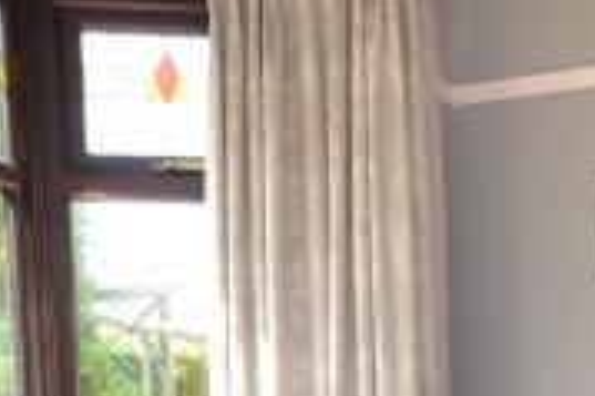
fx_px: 1420
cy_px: 760
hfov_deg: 22.9
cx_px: 558
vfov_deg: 13.8
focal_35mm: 86
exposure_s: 1/100
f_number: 5
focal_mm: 10
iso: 400
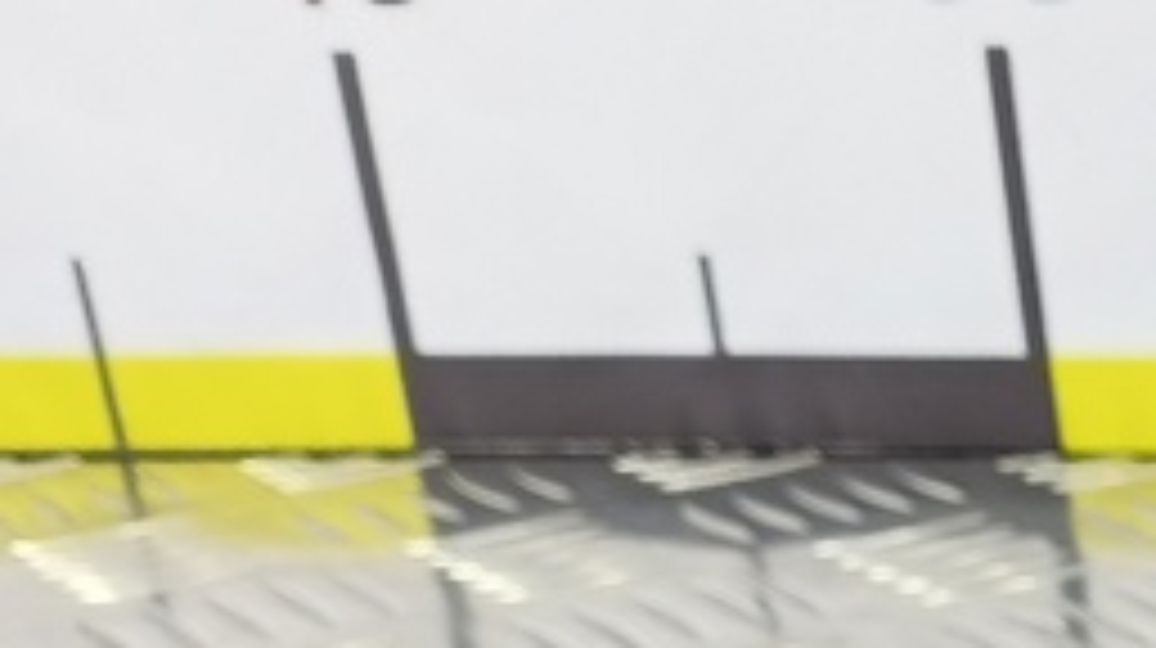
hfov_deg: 17.4
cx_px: 2069
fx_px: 3062
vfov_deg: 10.4
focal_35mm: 100
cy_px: 1548
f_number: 1.6
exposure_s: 1/50
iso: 150
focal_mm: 4.11
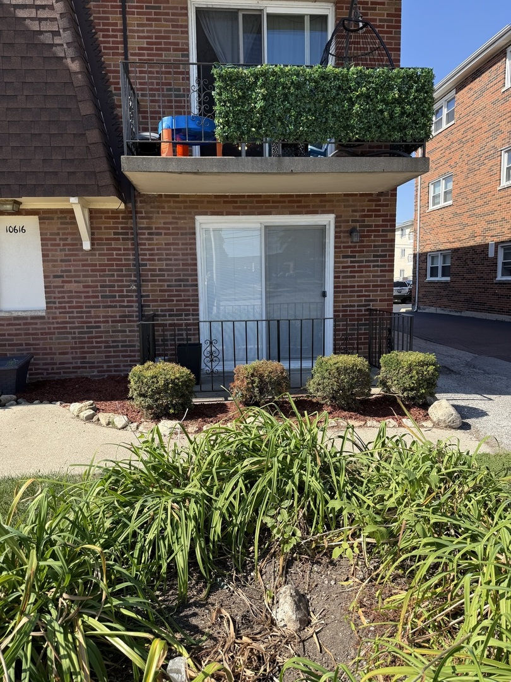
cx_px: 256
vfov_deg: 71.6
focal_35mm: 24
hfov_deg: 56.8
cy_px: 341
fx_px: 472
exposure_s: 1/1901
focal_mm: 6.76
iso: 80
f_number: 1.78
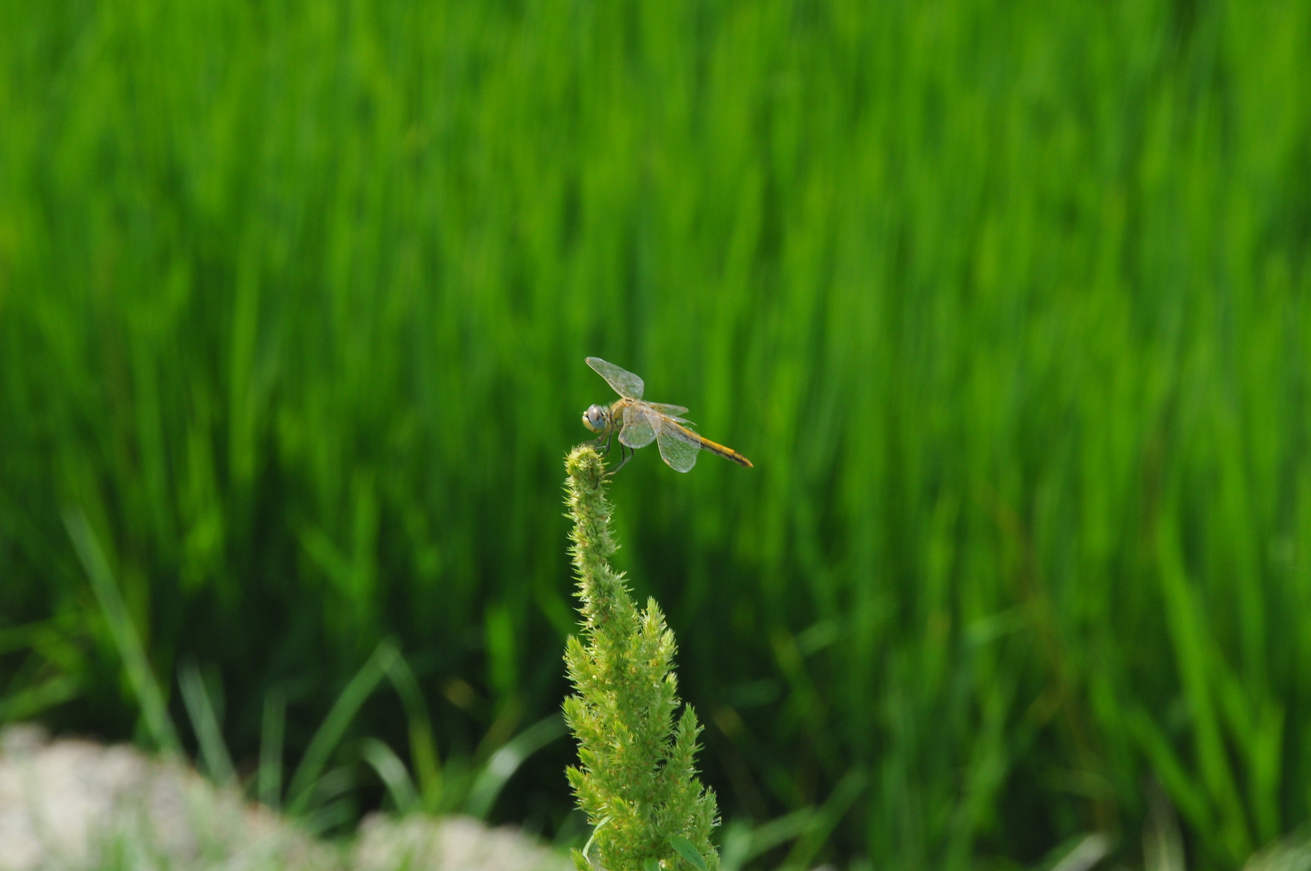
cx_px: 656
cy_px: 436
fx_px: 10912
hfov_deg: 6.9
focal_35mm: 300
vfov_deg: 4.6
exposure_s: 1/60
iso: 450
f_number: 18
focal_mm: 200
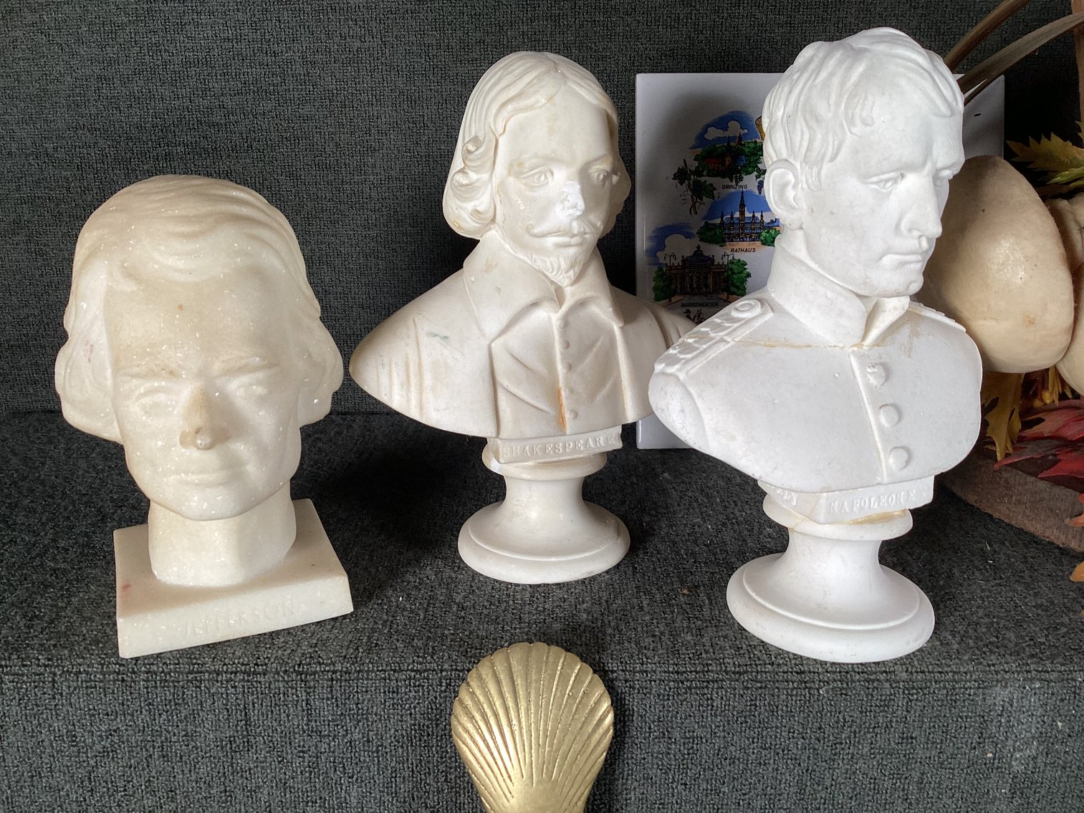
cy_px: 406
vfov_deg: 45.4
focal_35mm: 31
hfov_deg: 58.3
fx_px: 971
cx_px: 542
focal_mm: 3.3
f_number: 2.4
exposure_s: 1/100
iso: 32
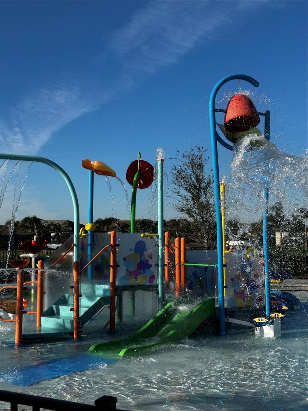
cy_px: 206
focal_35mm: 48
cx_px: 154
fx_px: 569
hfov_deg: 30.3
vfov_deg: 39.7
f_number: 1.78
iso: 64
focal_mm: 6.86
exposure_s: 1/4785
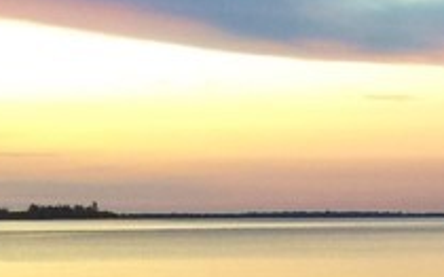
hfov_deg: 12.2
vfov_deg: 8.7
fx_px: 1814
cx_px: 915
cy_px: 197
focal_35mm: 150
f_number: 2.2
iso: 100
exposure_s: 1/30
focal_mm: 4.15
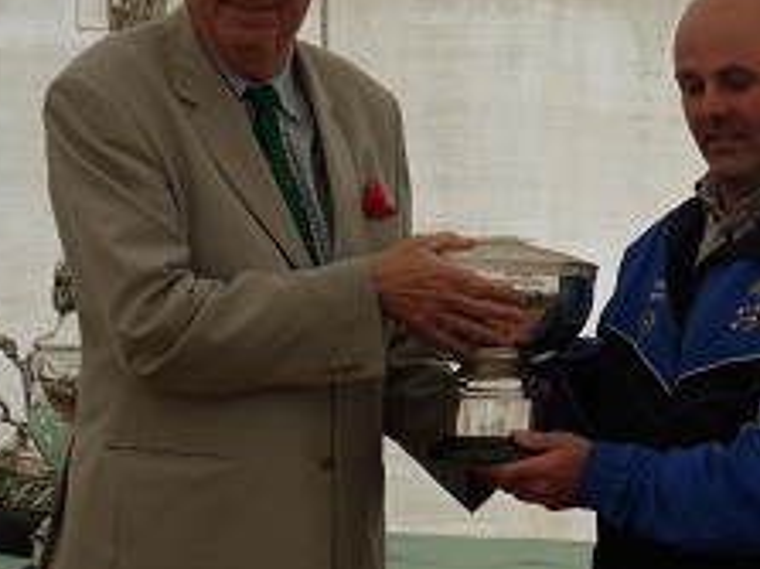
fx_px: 3313
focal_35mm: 151
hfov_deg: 13.1
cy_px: 259
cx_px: 463
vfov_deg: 9.8
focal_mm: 42
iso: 125
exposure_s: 1/80
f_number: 5.6
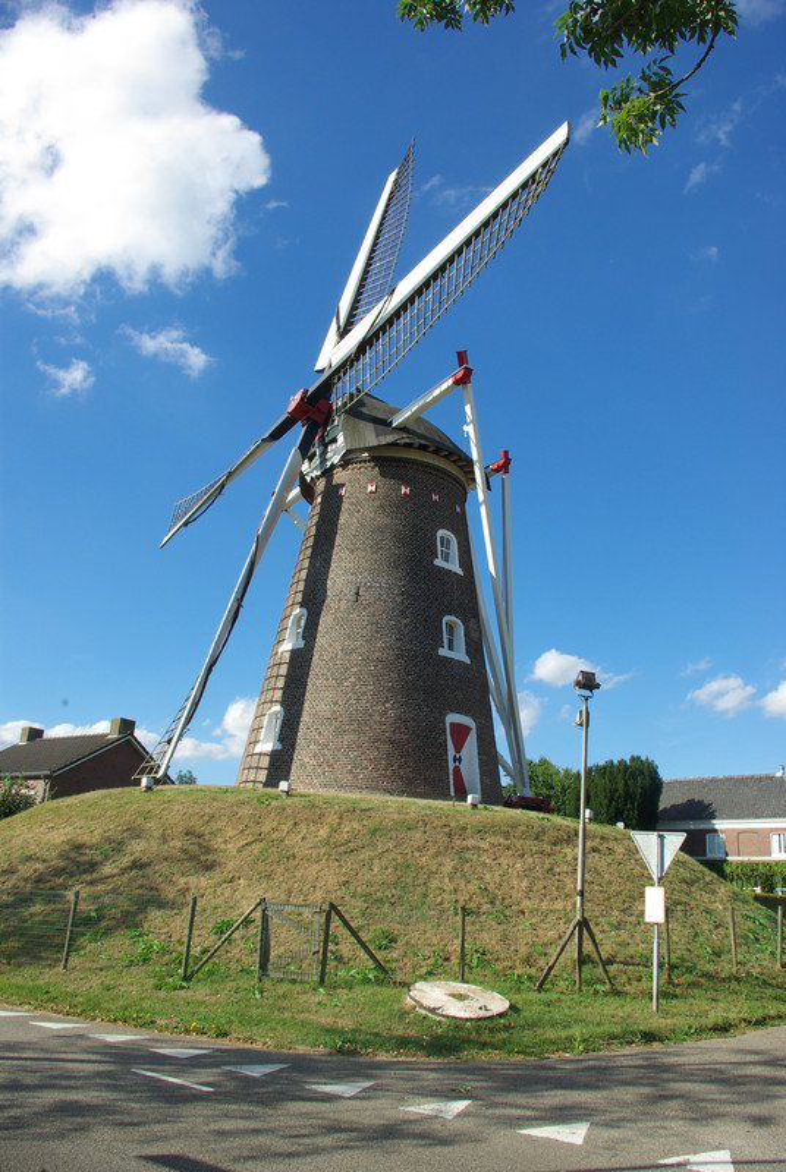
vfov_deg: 67.3
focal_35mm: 27
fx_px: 881
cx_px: 393
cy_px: 586
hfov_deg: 48.1
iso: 100
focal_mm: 18
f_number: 13
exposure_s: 1/45
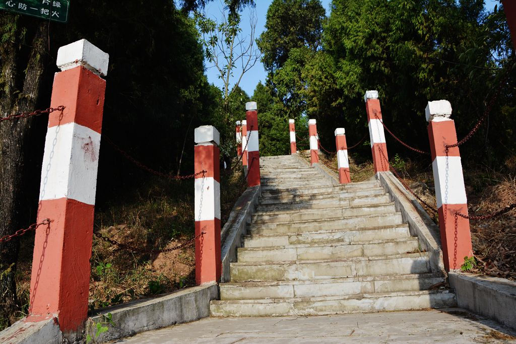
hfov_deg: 67.4
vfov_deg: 47.9
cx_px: 258
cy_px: 172
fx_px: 387
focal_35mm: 27
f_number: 8
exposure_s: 1/250
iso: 125
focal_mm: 18
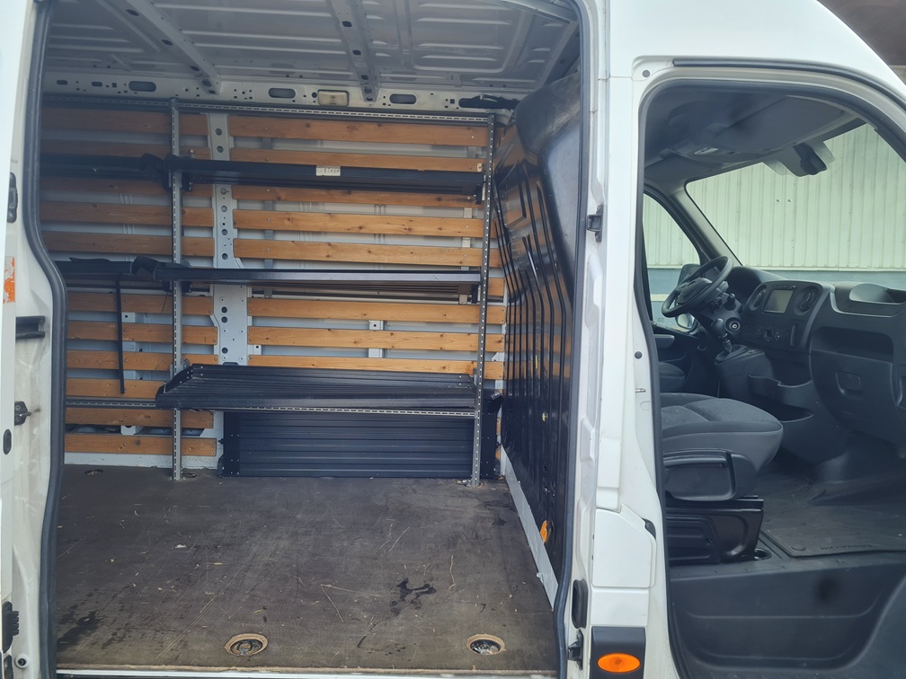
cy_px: 340
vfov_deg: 53.1
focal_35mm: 26
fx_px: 680
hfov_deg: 67.3
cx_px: 453
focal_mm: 5.4
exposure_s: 1/279
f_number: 1.8
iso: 50
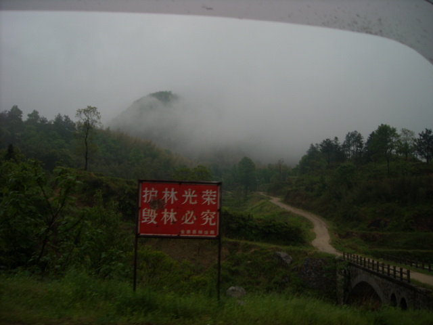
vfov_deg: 40.7
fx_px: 438
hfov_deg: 52.6
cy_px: 162
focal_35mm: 35
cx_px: 216
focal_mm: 5.7
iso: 64
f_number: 5.6
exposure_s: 1/154
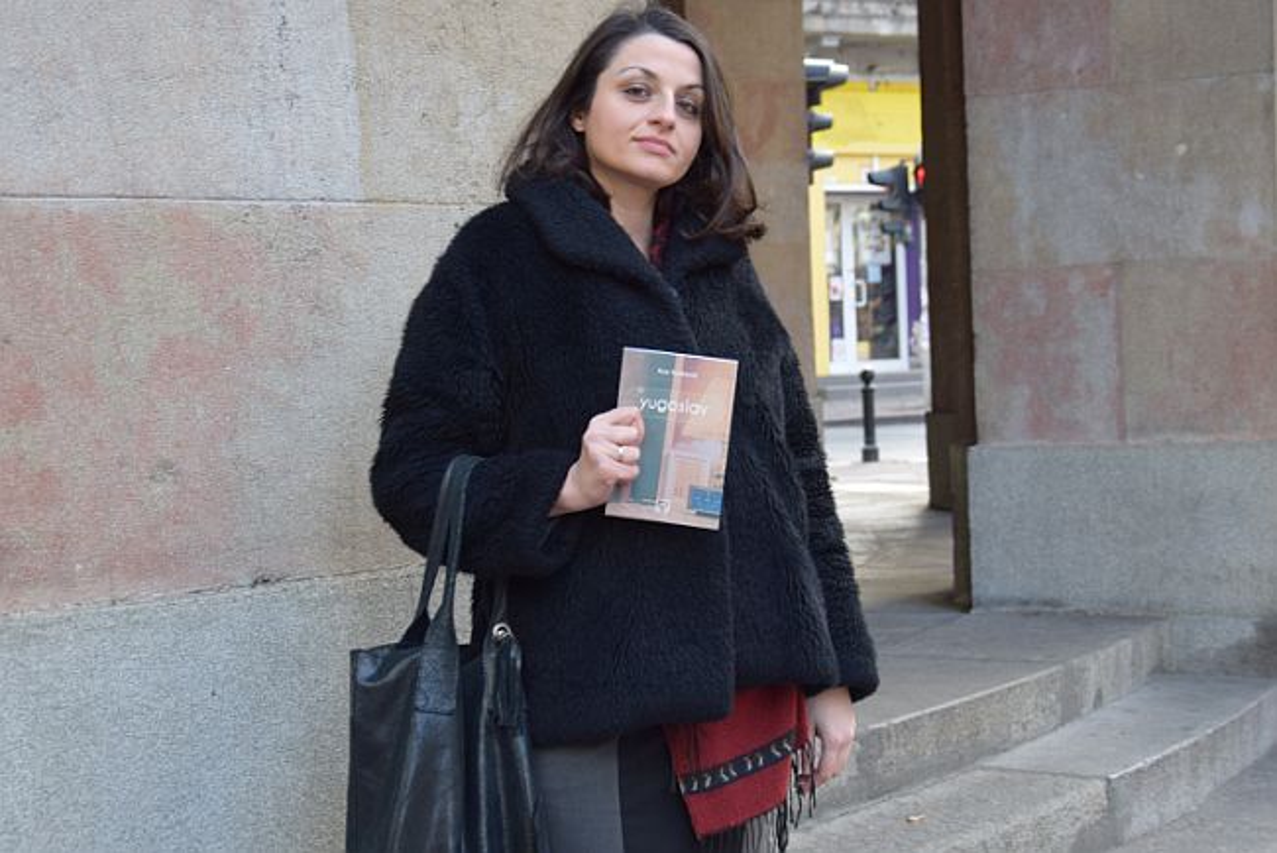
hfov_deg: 31.9
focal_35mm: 63
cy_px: 426
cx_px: 638
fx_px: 2236
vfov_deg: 21.6
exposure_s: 1/100
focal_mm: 42
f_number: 4.8
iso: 400
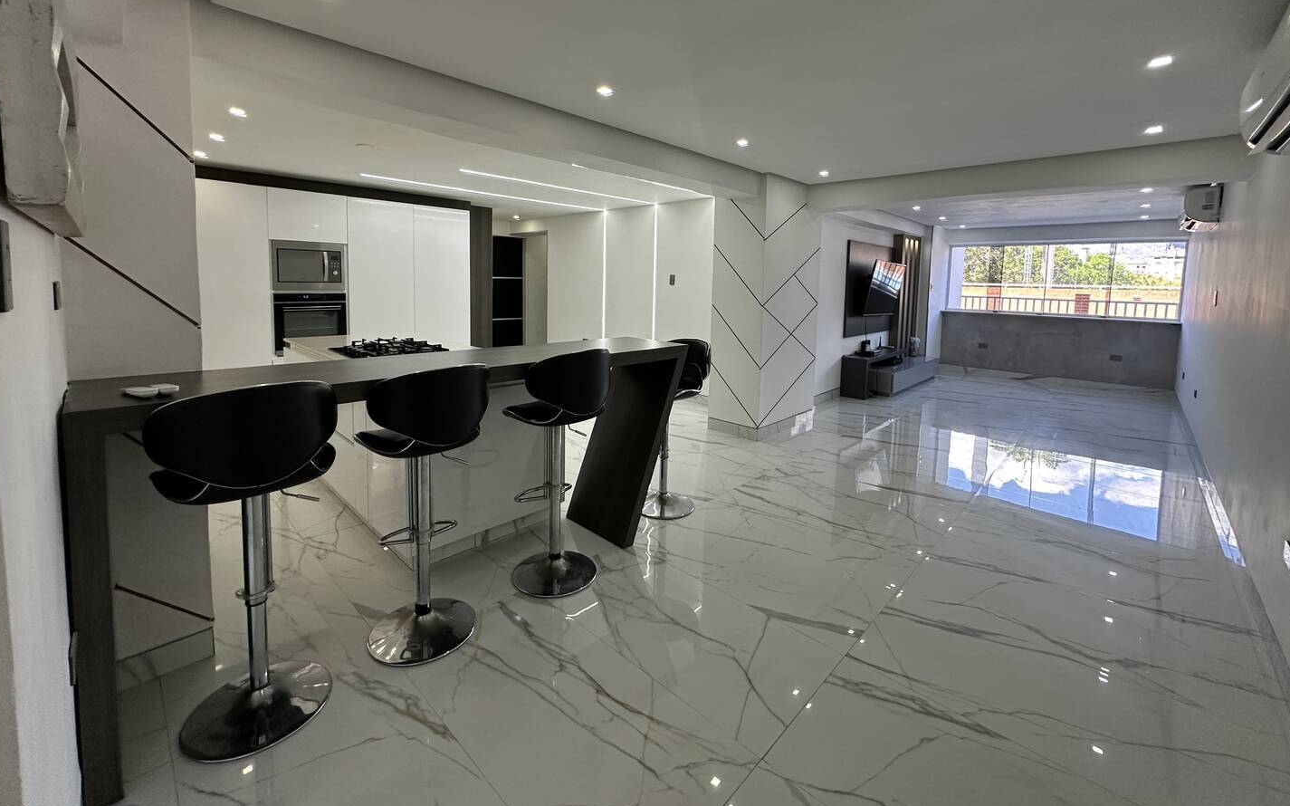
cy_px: 321
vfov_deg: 73.9
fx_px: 527
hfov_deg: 101.5
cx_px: 645
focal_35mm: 15
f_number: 2.2
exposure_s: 1/120
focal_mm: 2.22
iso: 200
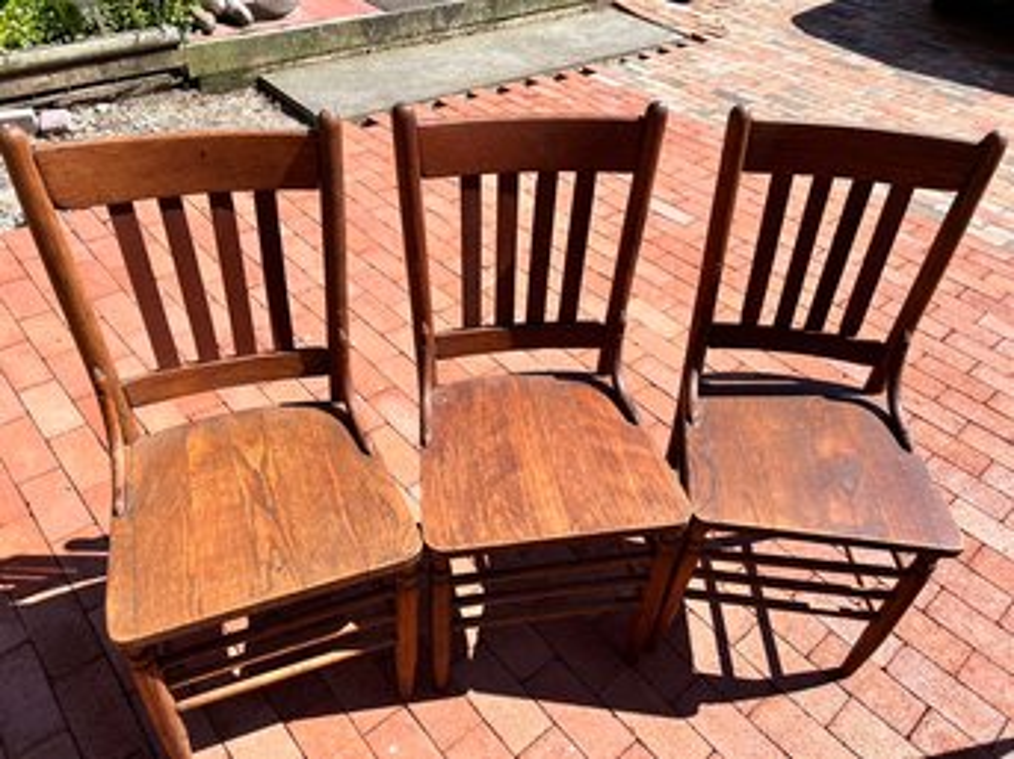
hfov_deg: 67.3
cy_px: 380
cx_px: 507
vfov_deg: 53.0
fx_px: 761
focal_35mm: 26
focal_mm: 5.7
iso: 50
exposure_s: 1/2123
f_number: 1.5
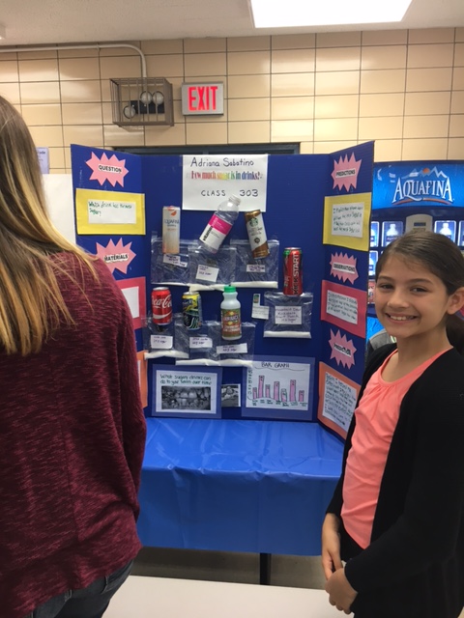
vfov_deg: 61.7
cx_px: 232
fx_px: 518
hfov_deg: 48.2
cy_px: 309
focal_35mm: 29
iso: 32
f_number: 2.2
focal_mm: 4.15
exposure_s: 1/30
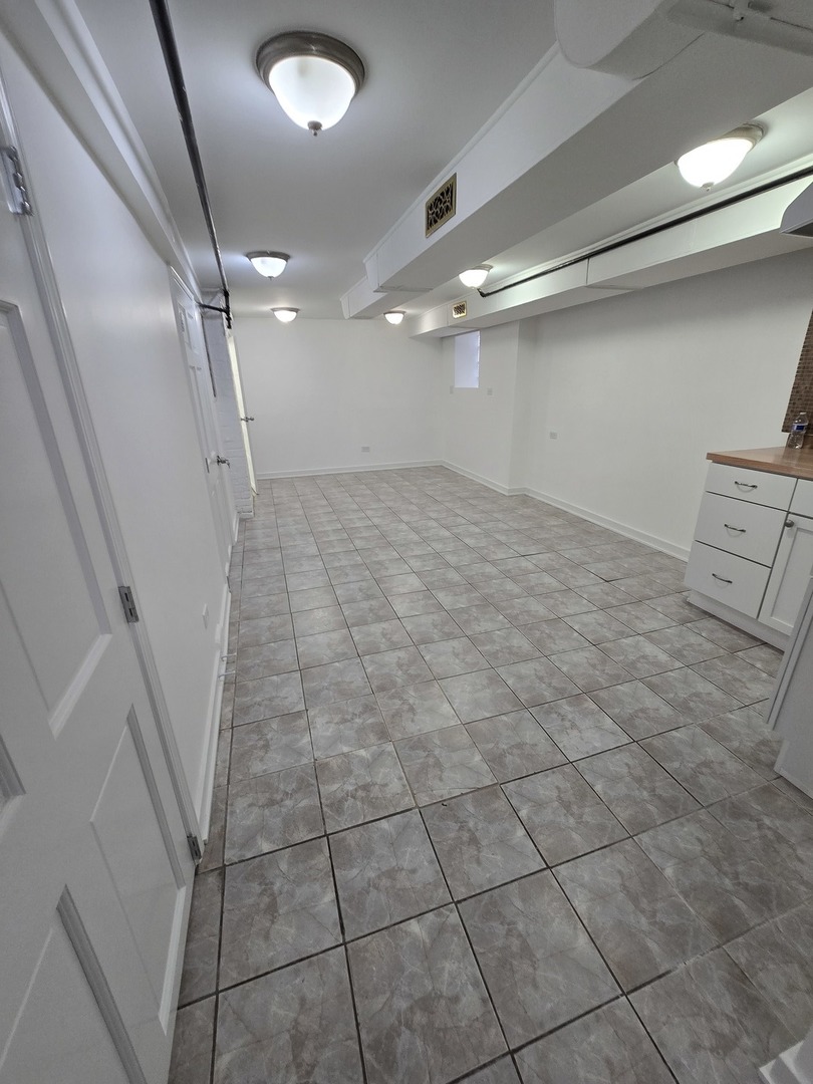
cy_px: 542
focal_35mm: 13
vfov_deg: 106.2
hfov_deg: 89.9
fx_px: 407
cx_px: 406
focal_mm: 2.2
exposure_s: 1/60
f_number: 2.2
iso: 160
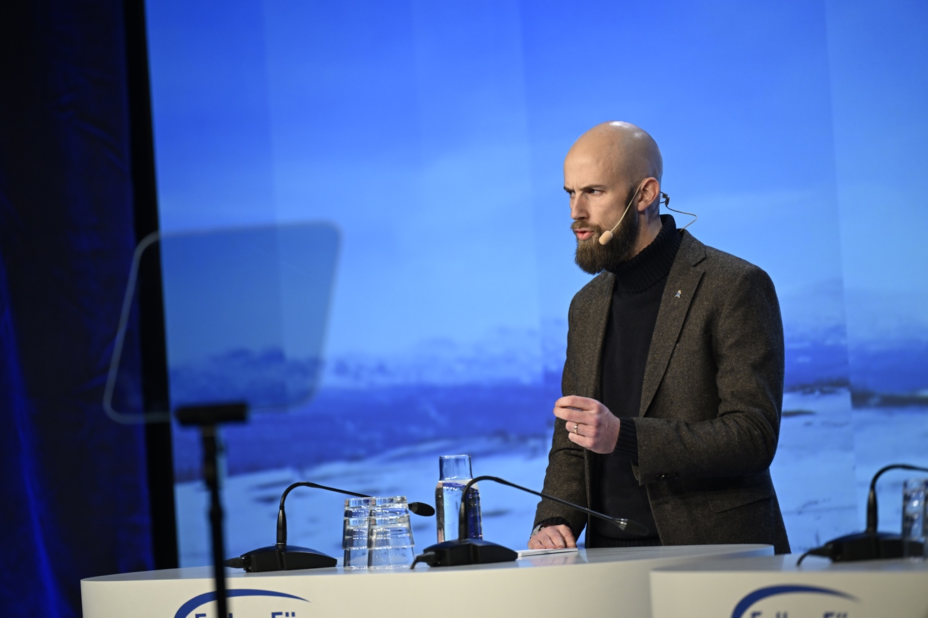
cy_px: 309
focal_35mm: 200
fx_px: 5154
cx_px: 464
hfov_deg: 10.3
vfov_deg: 6.9
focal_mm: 200
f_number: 2.8
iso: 1000
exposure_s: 1/200
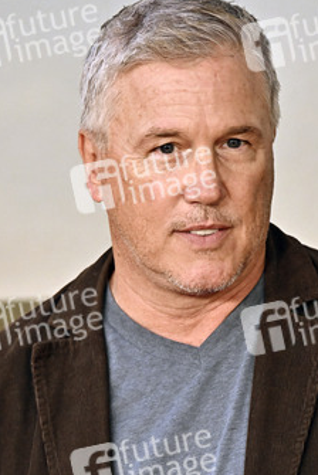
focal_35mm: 142
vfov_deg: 14.4
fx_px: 1877
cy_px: 251
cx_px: 185
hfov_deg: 9.7
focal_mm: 119
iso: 3200
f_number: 4.5
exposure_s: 1/320
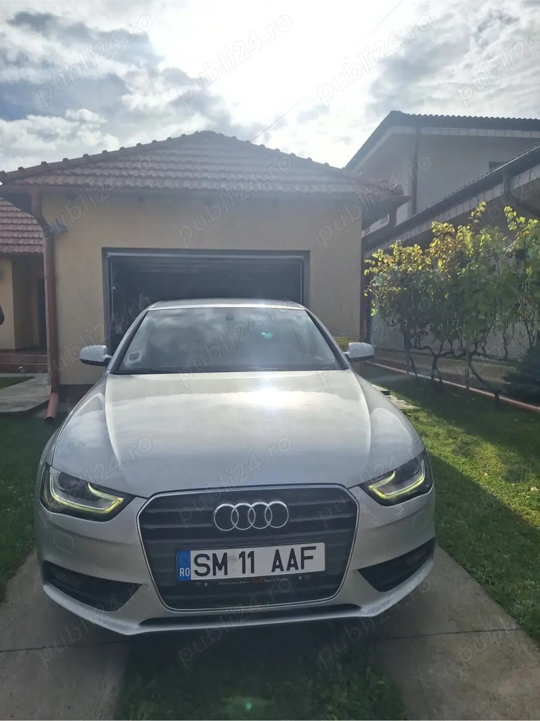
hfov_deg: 58.9
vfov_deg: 73.9
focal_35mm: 23
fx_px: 479
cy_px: 360
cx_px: 270
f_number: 1.8
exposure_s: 1/9434
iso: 40
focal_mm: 5.54
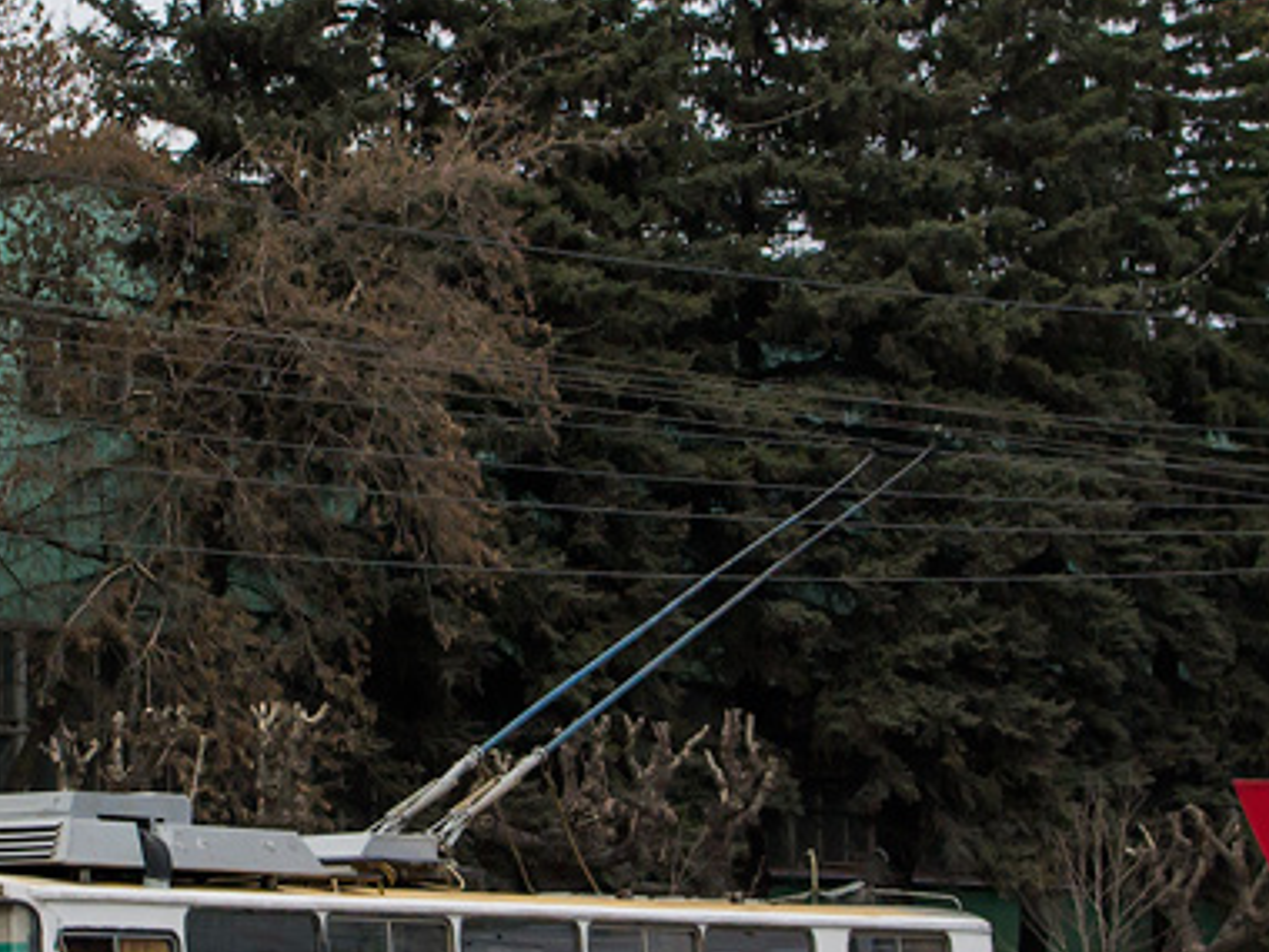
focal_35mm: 160
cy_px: 631
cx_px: 150
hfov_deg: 12.3
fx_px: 5848
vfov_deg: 9.3
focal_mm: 35
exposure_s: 1/1250
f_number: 6.3
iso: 400
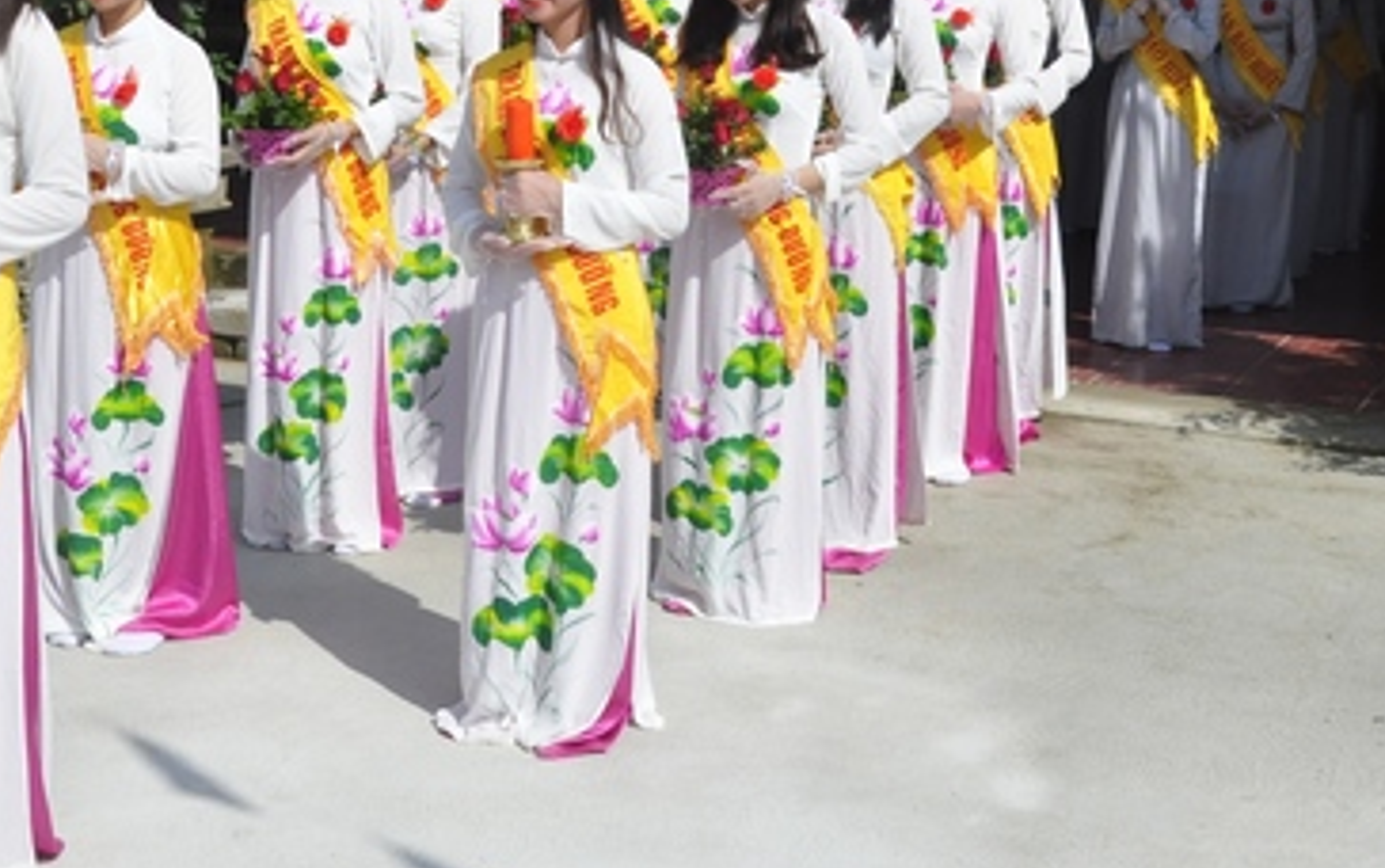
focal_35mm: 60
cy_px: 91
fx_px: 2266
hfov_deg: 34.0
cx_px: 658
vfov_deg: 21.2
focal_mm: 22
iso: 800
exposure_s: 1/1000
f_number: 13
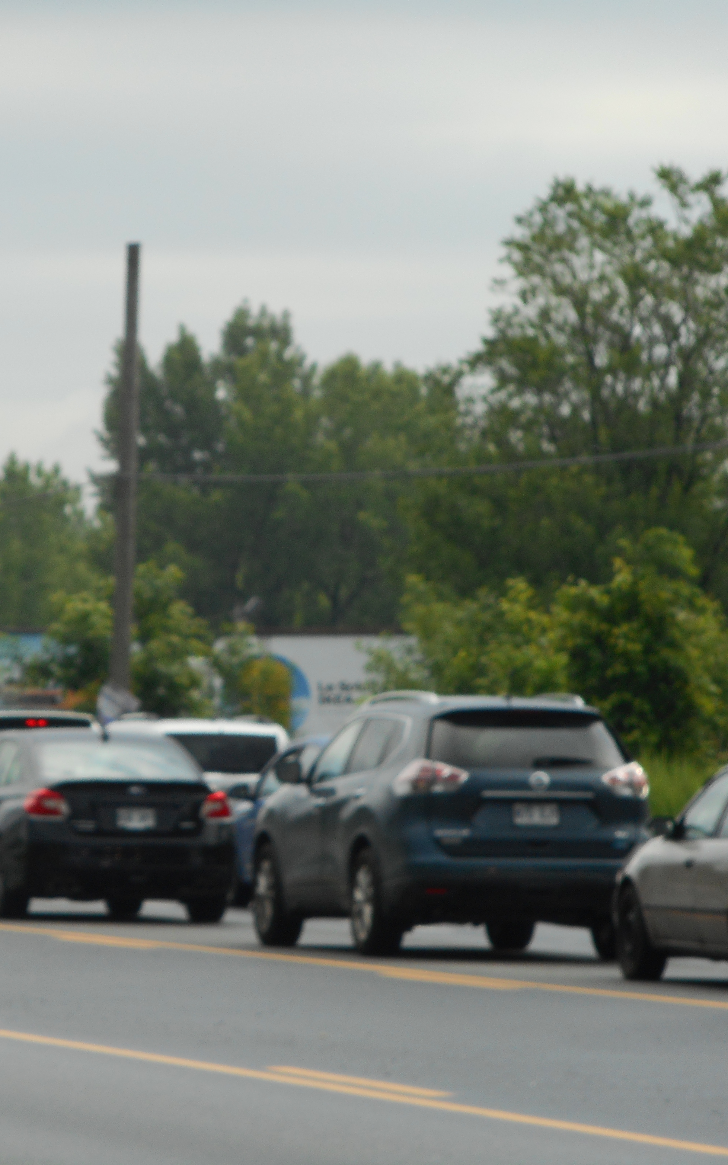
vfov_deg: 7.4
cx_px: 144
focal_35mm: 283
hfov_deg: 4.6
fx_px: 8983
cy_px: 583
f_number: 6.6
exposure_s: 1/100
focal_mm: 36
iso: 80
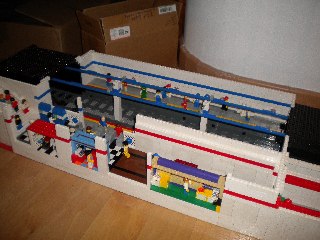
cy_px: 120
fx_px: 324
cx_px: 160
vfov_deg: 40.7
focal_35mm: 35
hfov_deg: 52.6
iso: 100
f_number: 3.1
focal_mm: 6.3
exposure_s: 1/30
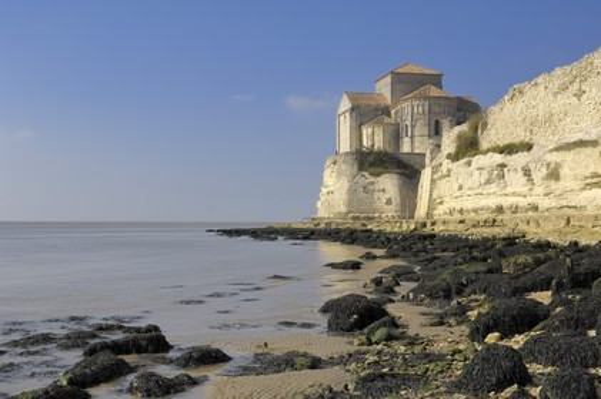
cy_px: 200
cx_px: 300
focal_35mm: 42
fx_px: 701
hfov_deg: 46.4
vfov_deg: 31.8
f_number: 11
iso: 100
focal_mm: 28
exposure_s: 1/160
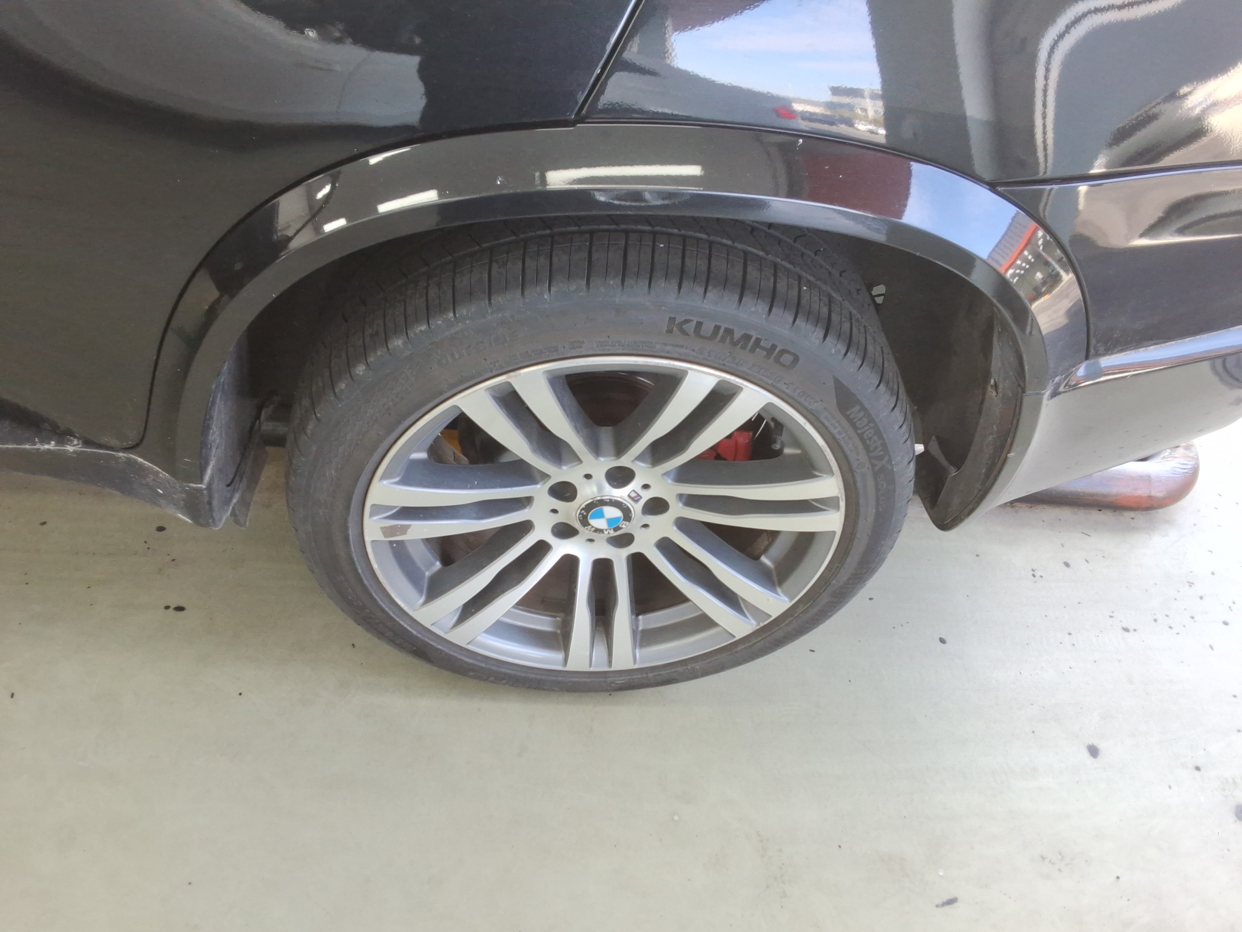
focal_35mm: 28
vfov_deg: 49.7
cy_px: 466
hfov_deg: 63.4
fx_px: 1005
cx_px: 621
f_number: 1.9
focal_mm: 2.91
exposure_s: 1/60
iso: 36
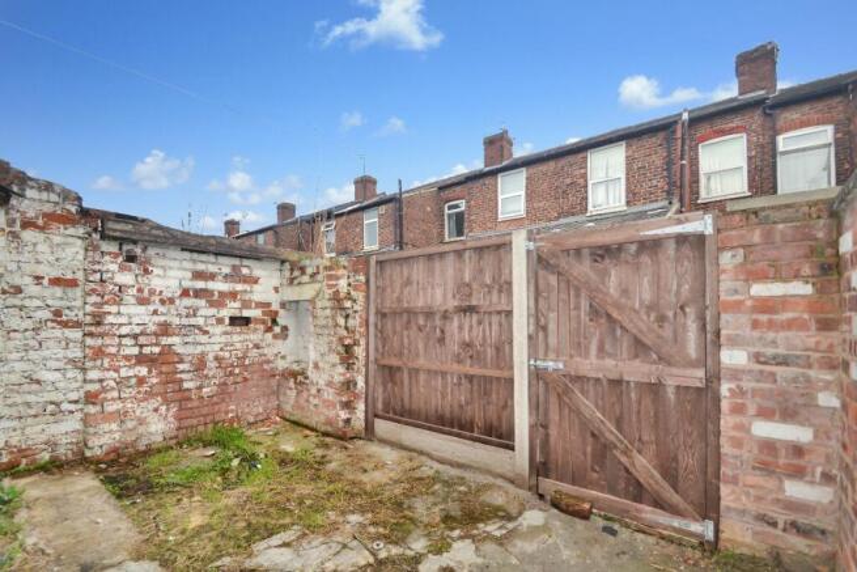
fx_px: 357
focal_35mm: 15
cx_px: 428
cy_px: 286
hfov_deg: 100.4
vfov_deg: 77.4
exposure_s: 1/200
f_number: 4.5
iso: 100
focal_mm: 10
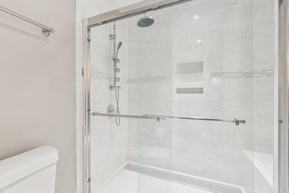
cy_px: 99
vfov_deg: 67.4
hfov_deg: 89.2
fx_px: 144
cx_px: 120
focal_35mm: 18
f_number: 8
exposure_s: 1/8
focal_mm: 10
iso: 400
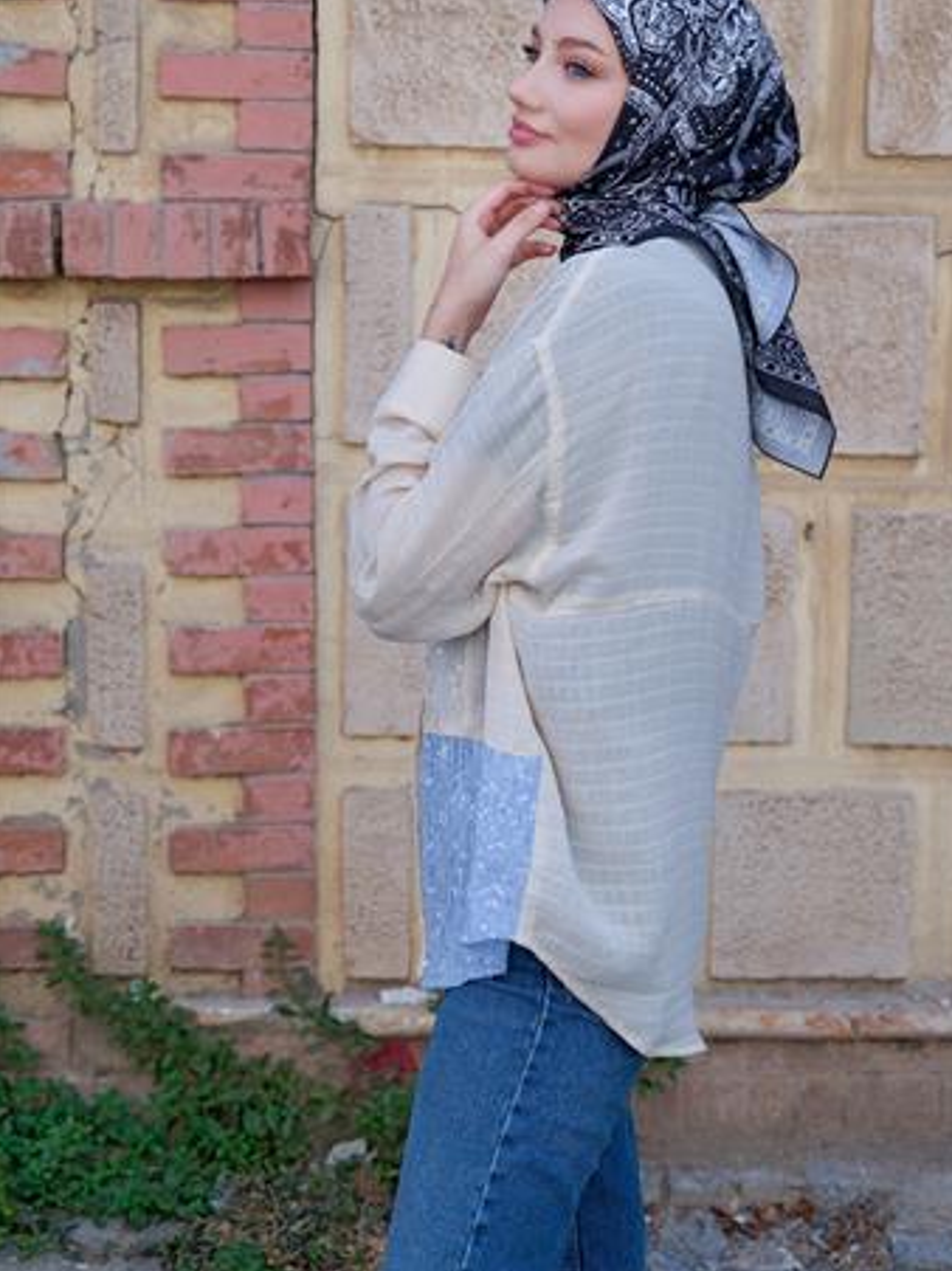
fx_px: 2385
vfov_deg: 29.8
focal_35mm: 65
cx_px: 558
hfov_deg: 22.6
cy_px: 559
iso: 320
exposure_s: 1/400
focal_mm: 70
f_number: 6.4
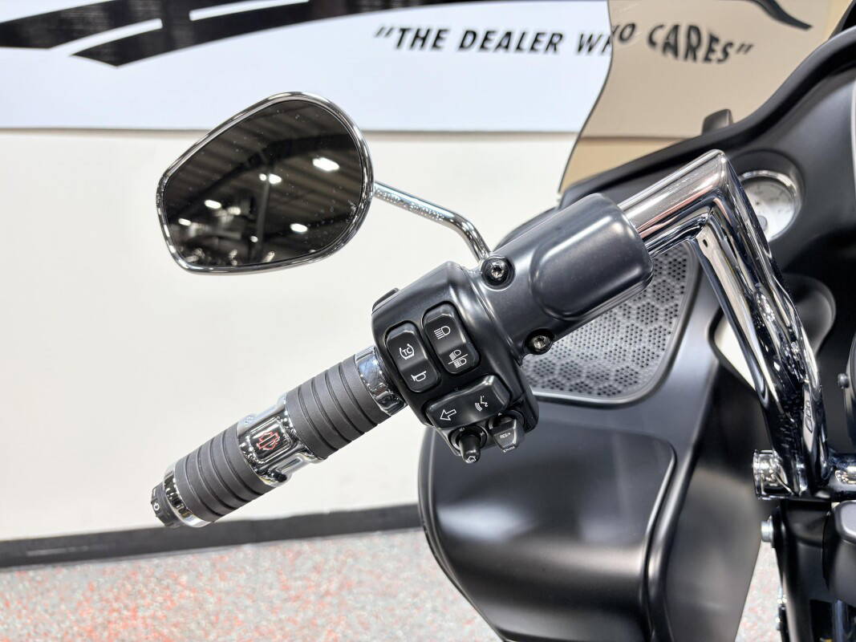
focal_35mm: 26
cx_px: 428
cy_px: 321
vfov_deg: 53.1
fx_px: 643
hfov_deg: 67.3
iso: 40
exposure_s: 1/120
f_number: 1.6
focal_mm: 5.96
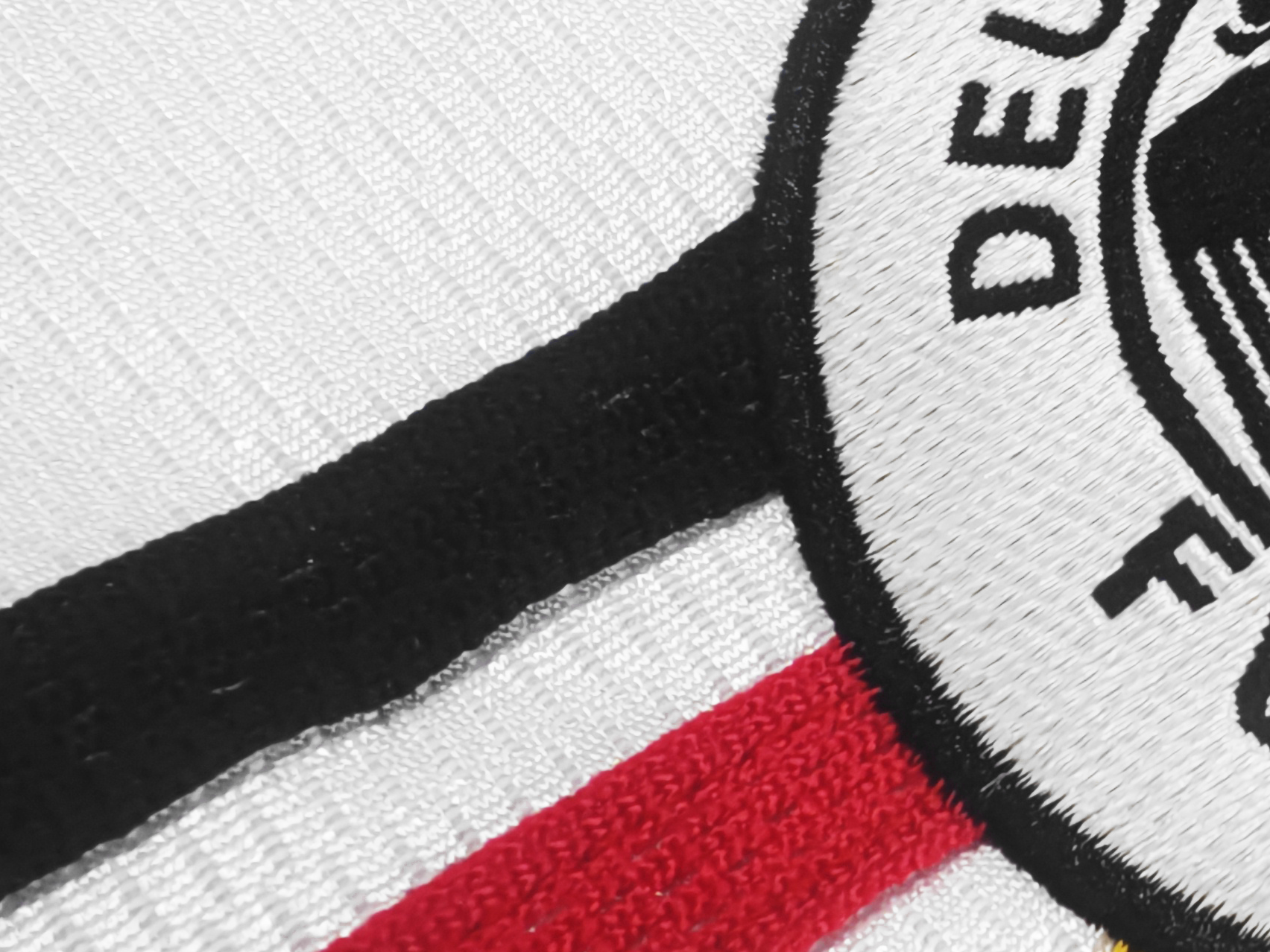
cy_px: 339
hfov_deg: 32.1
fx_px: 1981
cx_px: 1337
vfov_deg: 26.9
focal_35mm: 54
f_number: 2.2
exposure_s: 1/100
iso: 388
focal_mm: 2.59
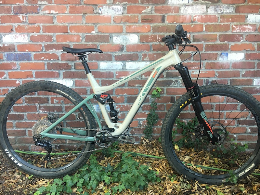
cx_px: 130
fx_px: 218
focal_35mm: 29
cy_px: 98
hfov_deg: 61.7
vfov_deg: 48.2
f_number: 2.2
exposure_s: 1/30
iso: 40
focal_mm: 4.15
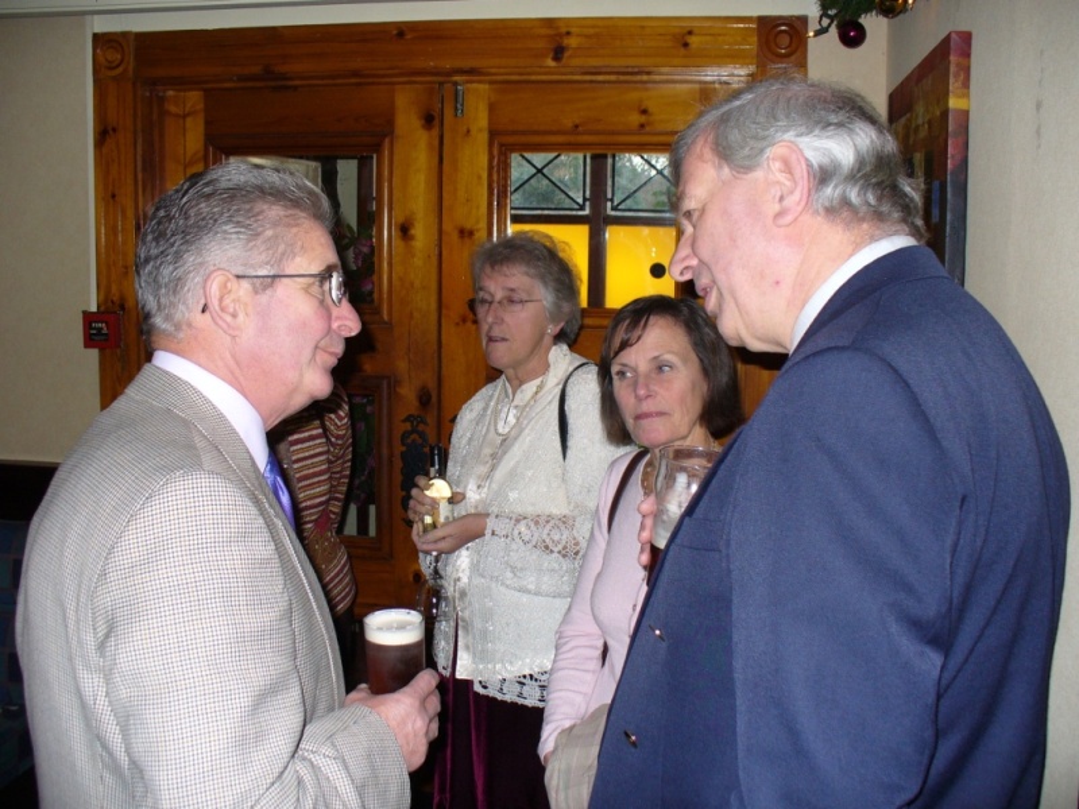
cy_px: 404
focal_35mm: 37
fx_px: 1153
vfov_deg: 38.7
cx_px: 540
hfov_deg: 50.1
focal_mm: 6.1
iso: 100
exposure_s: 1/30
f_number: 2.8
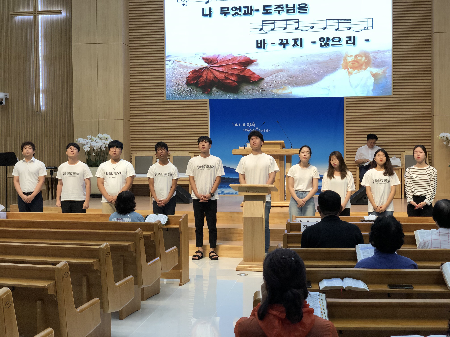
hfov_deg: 36.8
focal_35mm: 52
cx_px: 225
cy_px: 168
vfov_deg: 28.0
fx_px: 676
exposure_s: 1/60
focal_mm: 6
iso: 50
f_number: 2.4
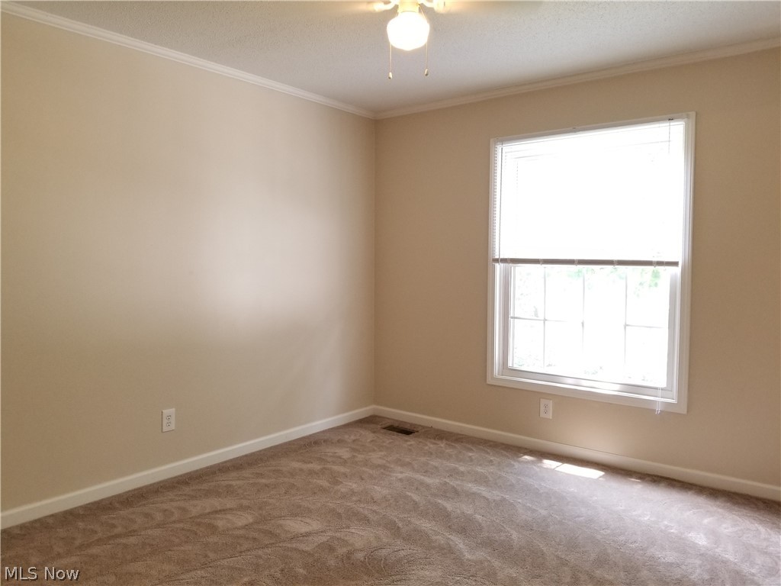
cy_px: 293
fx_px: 587
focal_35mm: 26
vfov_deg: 53.1
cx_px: 390
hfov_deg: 67.3
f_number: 1.7
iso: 200
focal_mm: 4.25
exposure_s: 1/60
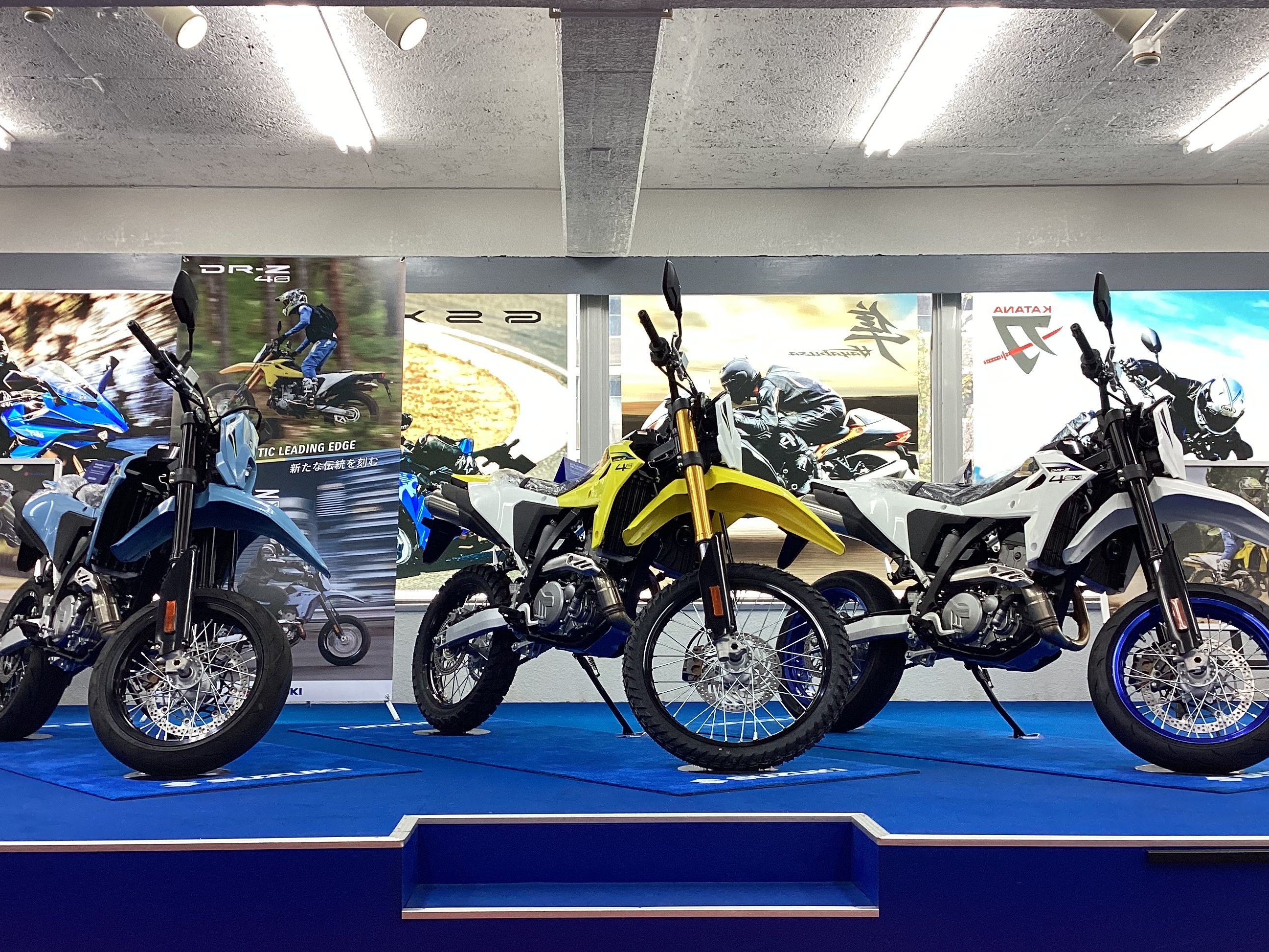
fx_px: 1430
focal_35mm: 39
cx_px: 589
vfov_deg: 36.8
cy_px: 537
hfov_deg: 47.8
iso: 80
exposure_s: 1/100
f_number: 2.4
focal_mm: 3.3
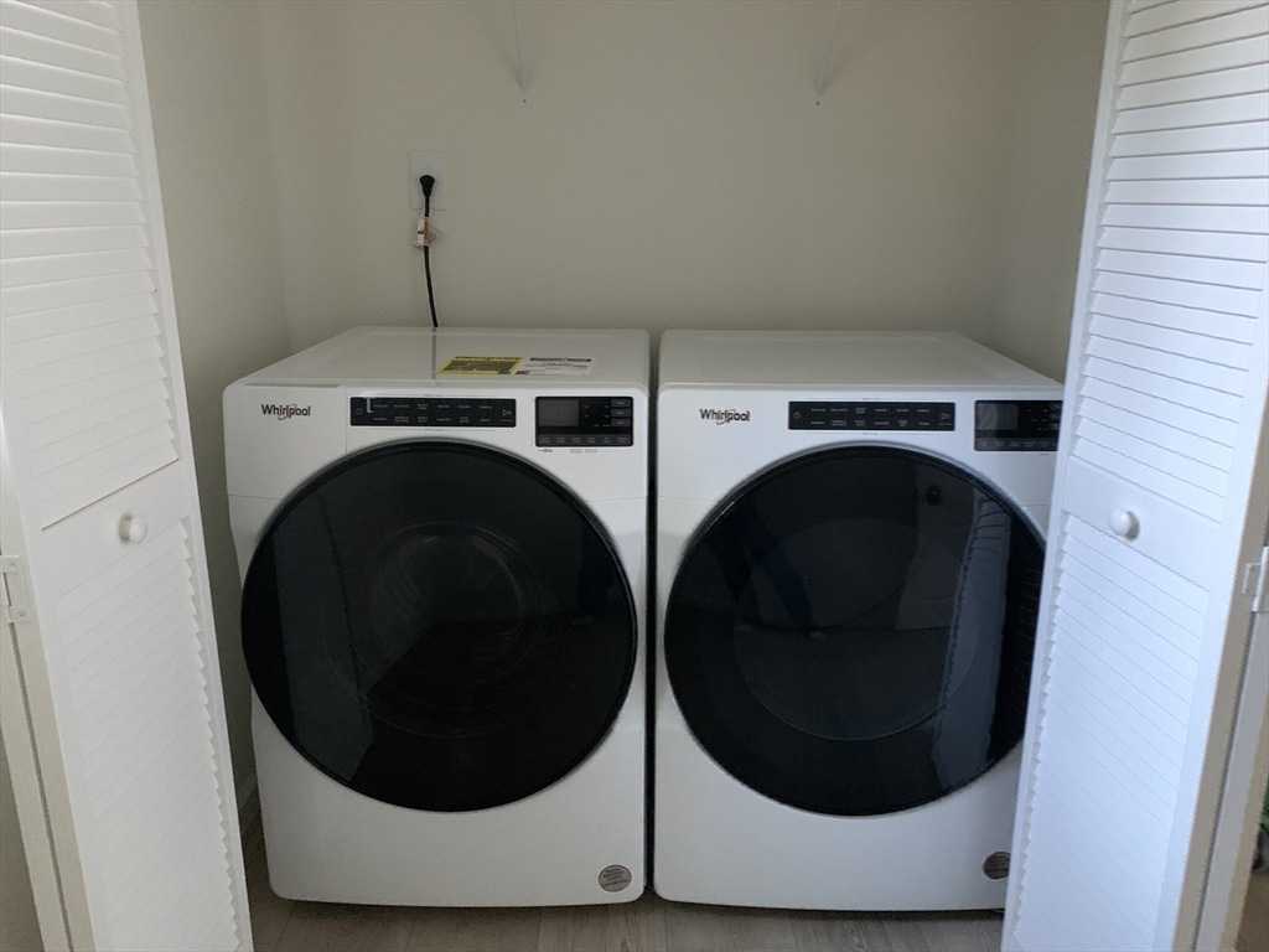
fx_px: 953
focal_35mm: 26
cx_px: 634
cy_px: 476
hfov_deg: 67.3
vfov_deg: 53.1
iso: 640
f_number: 1.8
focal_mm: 4.25
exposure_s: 1/30
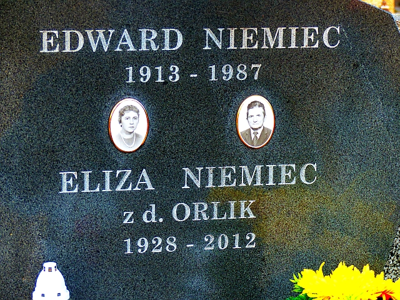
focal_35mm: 112
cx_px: 200
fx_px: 1294
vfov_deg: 13.2
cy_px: 150
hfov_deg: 17.6
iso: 100
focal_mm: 20.1
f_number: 2.8
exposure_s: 1/60
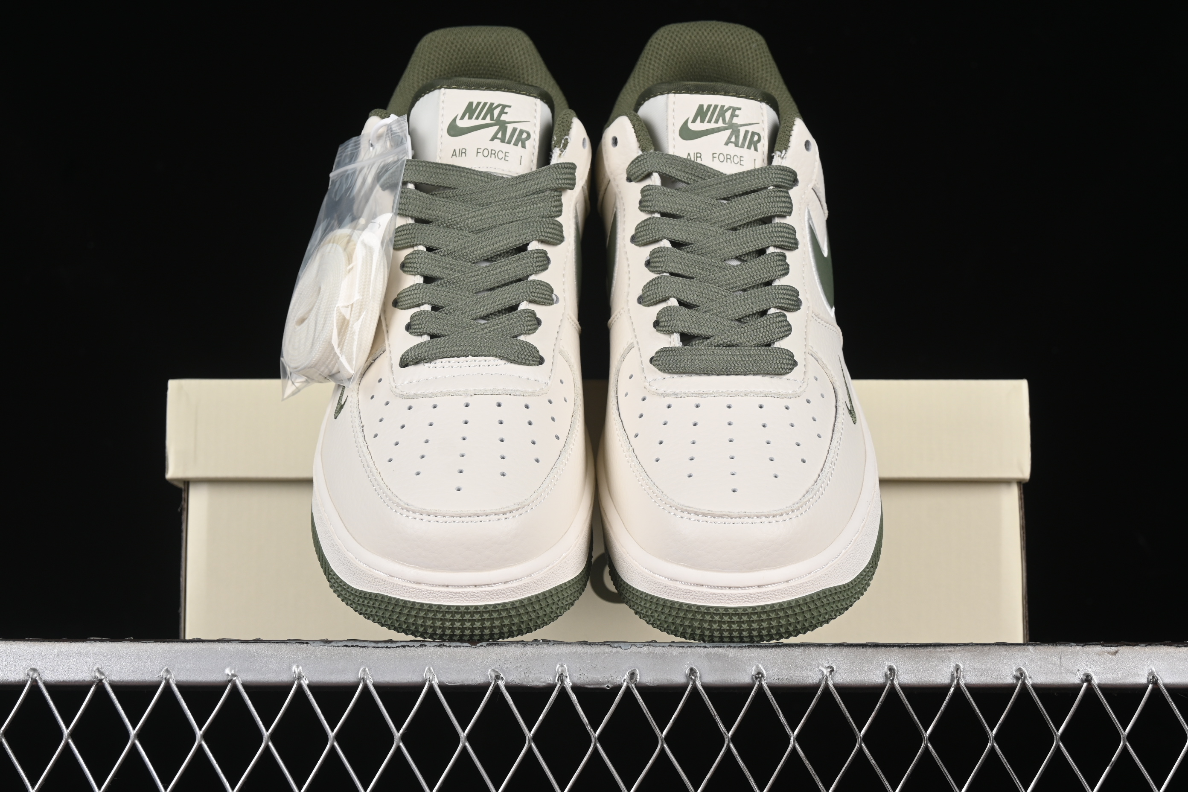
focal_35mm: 75
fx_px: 2475
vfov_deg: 18.2
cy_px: 396
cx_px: 594
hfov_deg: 27.0
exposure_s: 1/80
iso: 160
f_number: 8
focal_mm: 50
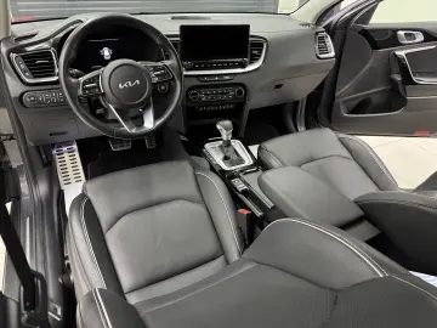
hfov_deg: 71.6
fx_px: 303
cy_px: 164
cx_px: 218
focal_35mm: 24
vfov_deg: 56.8
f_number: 1.78
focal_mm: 6.76
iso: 800
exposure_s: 1/40
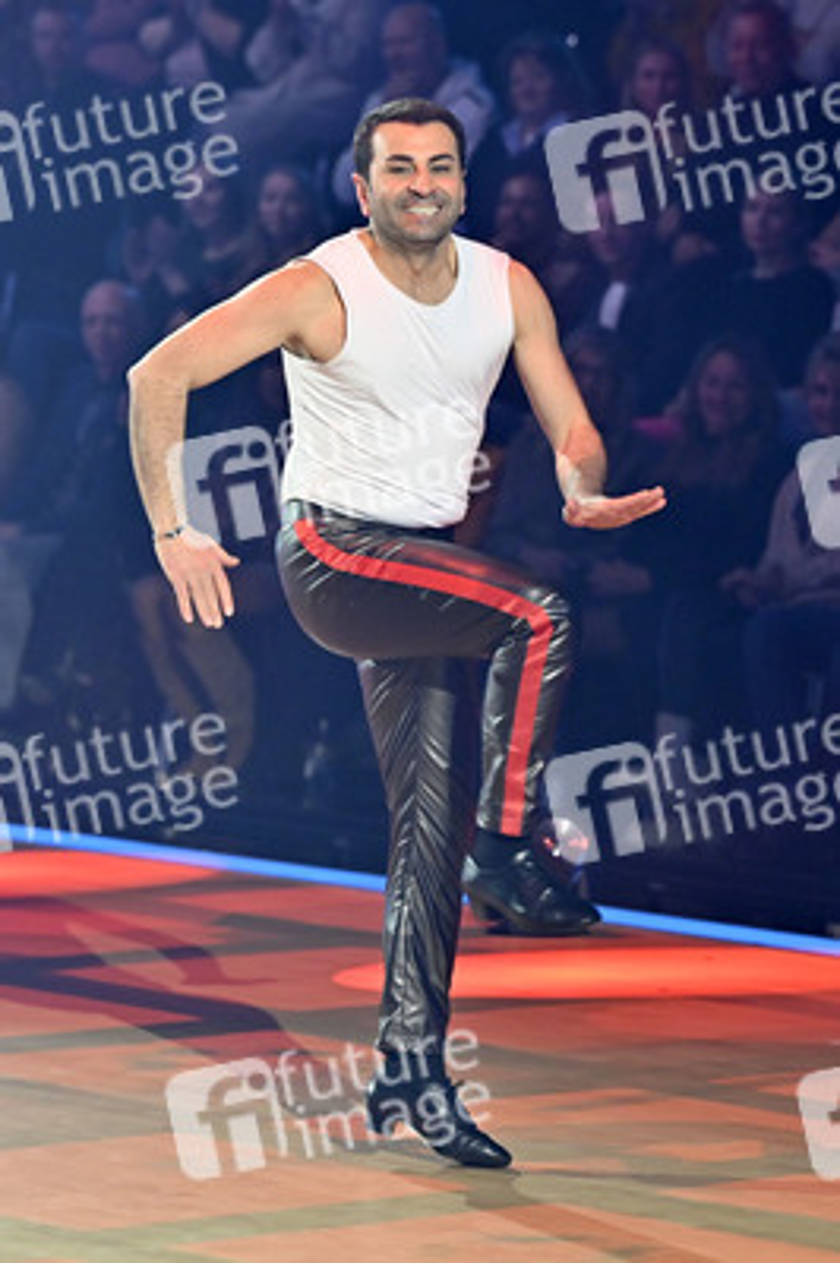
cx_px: 420
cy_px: 632
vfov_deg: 15.2
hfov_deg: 10.1
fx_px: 4733
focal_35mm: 135
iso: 2000
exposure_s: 1/500
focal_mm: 135
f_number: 3.5
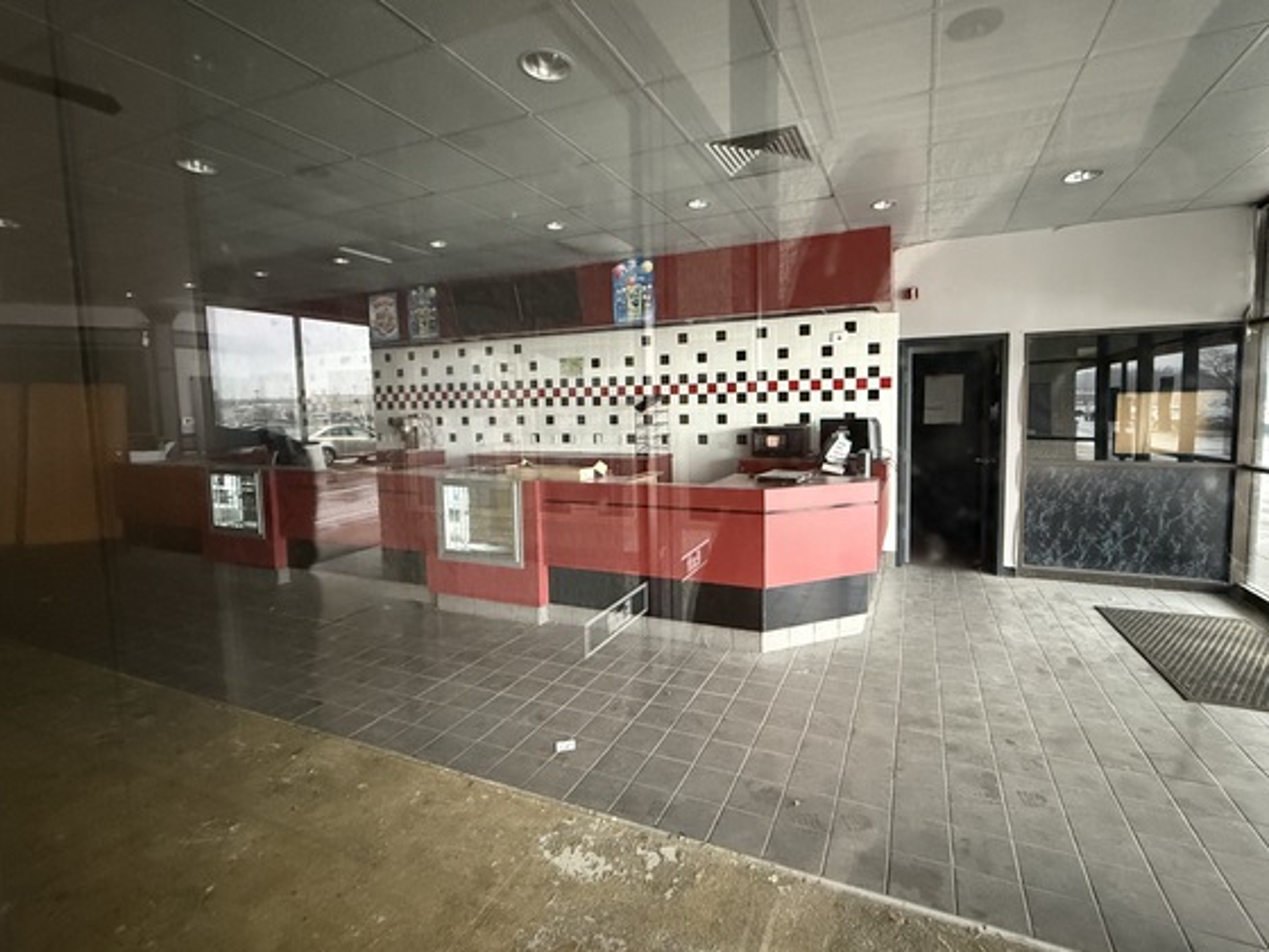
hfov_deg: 94.3
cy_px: 453
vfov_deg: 78.1
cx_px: 684
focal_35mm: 16
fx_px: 587
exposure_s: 1/47
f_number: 2.2
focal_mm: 2.22
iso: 1600
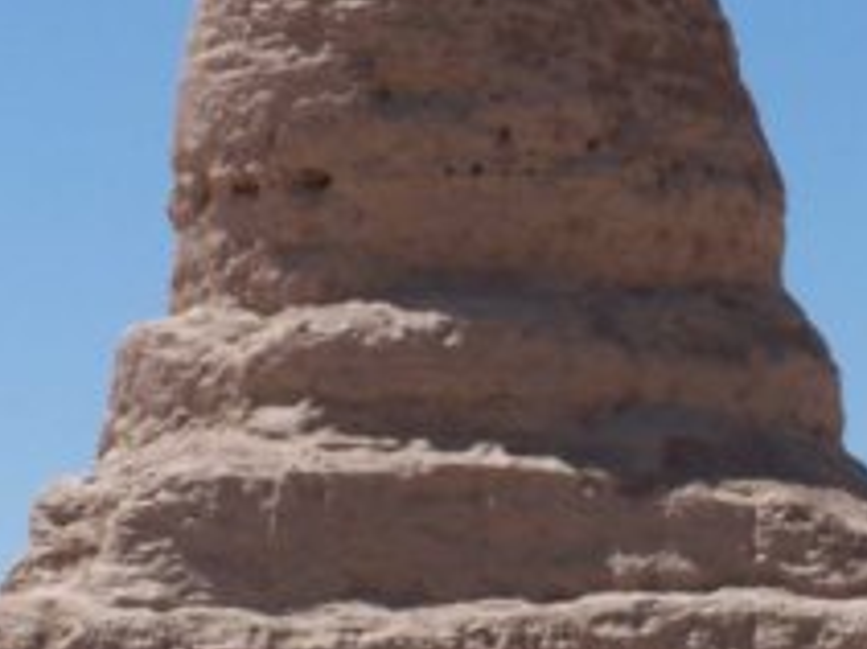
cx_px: 970
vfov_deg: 6.1
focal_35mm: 244
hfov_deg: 8.1
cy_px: 483
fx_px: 6108
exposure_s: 1/500
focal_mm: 17.5
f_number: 6.3
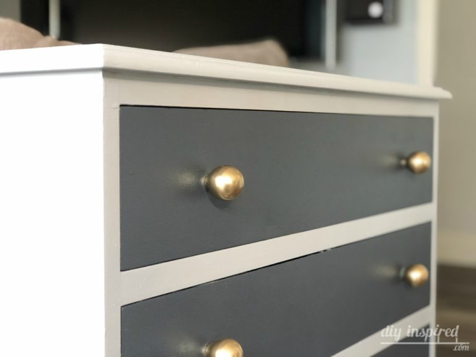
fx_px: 784
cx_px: 238
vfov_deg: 25.7
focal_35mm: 57
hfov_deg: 33.8
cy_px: 178
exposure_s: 1/30
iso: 250
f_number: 2.8
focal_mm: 6.6
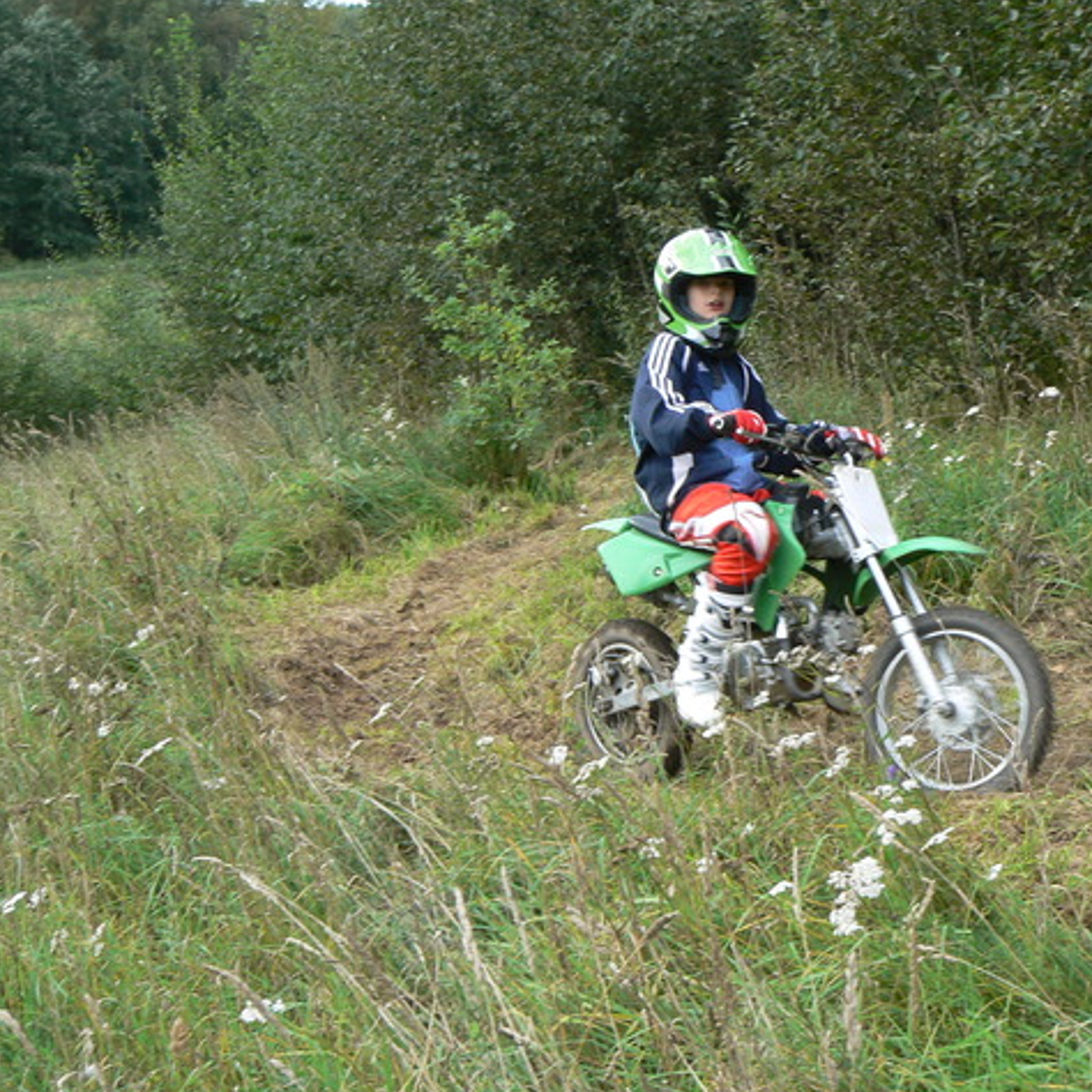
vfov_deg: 25.4
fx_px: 2427
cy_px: 551
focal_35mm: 68
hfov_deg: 25.2
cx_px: 719
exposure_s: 1/100
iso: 80
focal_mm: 9.5
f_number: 5.6
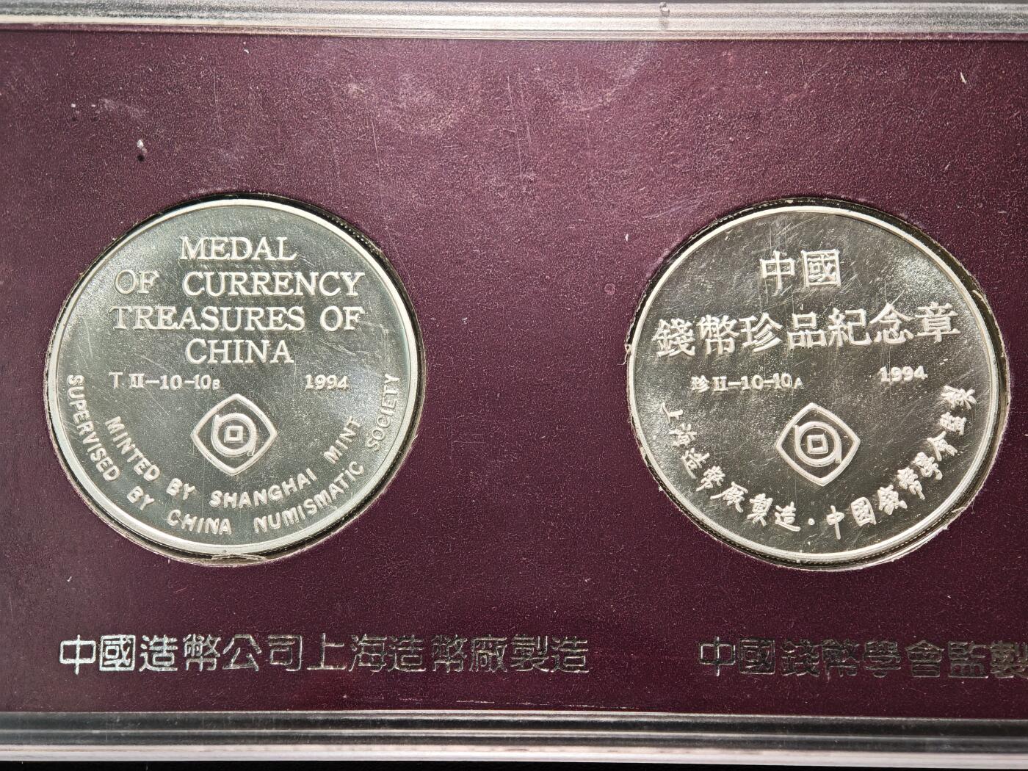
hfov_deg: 32.2
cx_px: 514
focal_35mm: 60
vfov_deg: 24.4
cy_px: 386
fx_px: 1782
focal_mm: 9
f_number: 2
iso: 500
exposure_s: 1/120
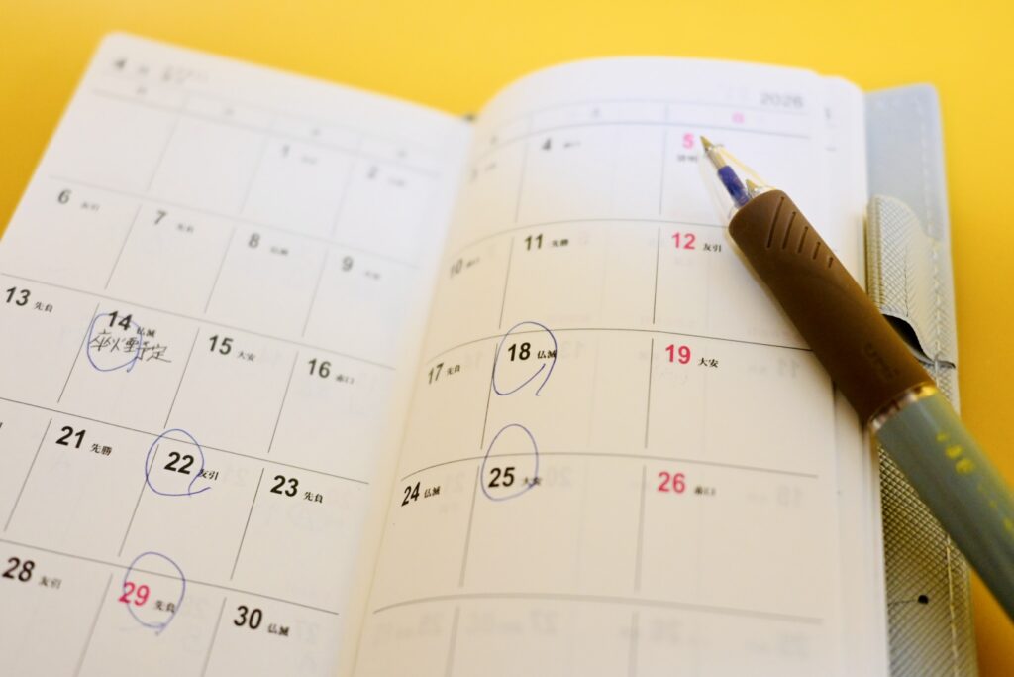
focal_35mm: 42
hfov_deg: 46.4
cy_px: 338
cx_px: 507
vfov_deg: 31.9
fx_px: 1183
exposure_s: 1/125
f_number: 2.8
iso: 2200
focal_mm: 28
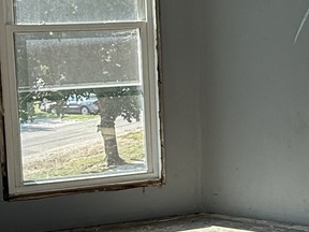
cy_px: 75
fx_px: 625
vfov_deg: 20.9
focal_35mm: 70
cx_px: 231
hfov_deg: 27.4
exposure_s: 1/155
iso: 64
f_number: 2.2
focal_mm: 2.22
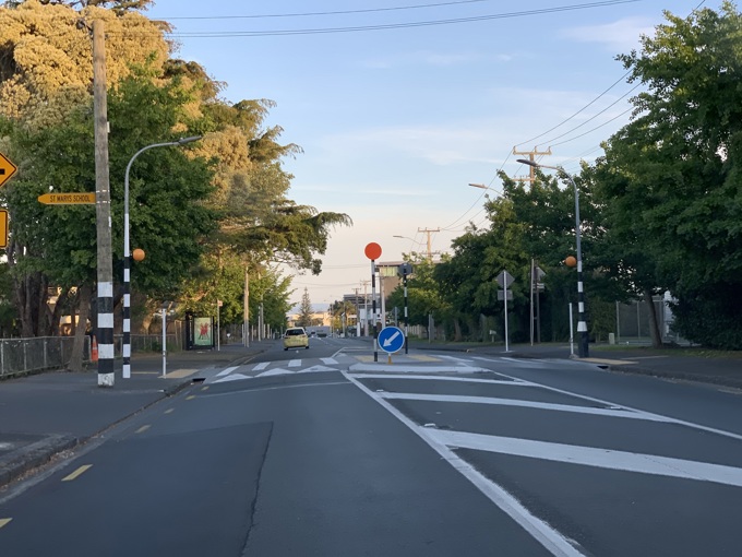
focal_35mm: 52
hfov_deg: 36.8
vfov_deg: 28.0
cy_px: 278
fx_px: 1115
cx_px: 371
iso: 16
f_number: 2.4
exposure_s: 1/130
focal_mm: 6
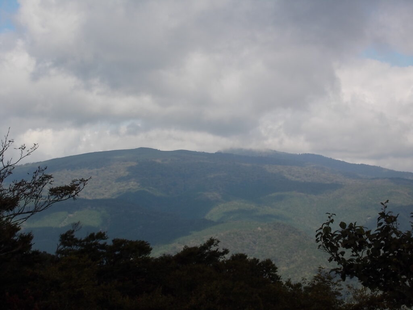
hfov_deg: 22.8
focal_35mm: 86
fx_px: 1026
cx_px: 206
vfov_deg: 17.2
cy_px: 155
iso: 80
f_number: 6.3
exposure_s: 1/400
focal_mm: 15.4
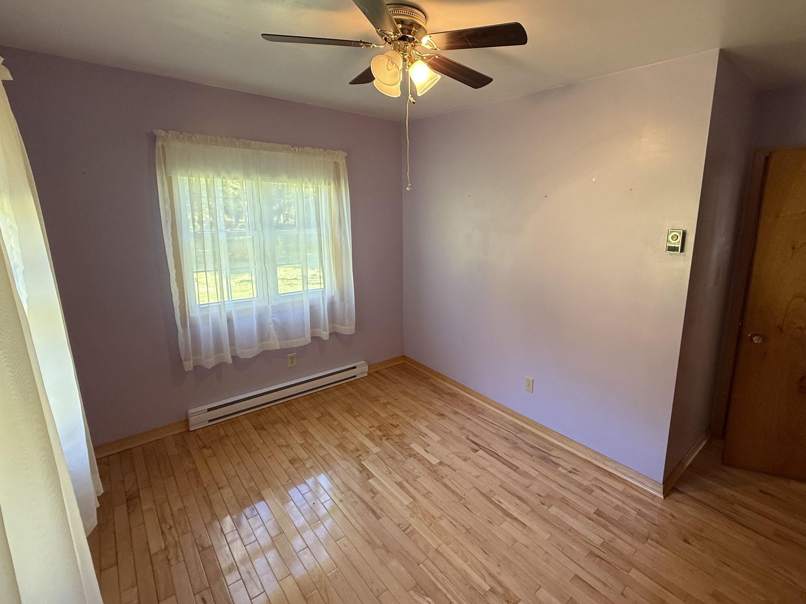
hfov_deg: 90.3
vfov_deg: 74.6
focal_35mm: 17
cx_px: 467
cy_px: 277
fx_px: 396
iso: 250
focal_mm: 2.22
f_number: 2.2
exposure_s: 1/60
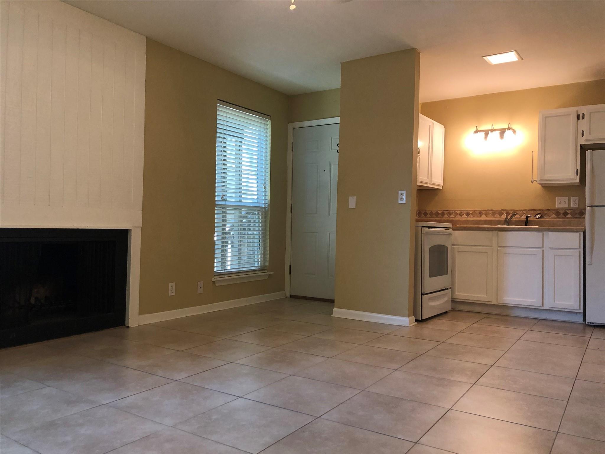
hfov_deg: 63.4
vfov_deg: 49.7
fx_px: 489
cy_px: 227
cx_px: 302
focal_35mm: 28
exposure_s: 1/30
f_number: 1.8
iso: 40
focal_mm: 3.99
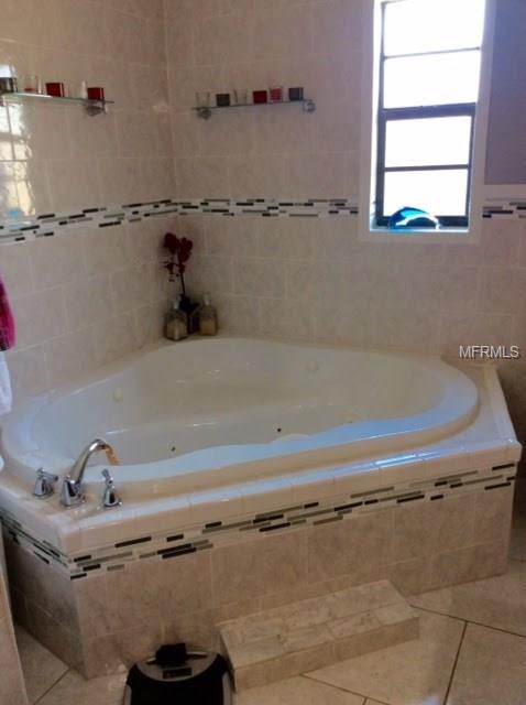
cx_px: 263
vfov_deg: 56.9
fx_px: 650
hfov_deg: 44.1
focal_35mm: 32
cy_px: 352
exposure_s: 1/24
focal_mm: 3.3
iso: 64
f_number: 2.4
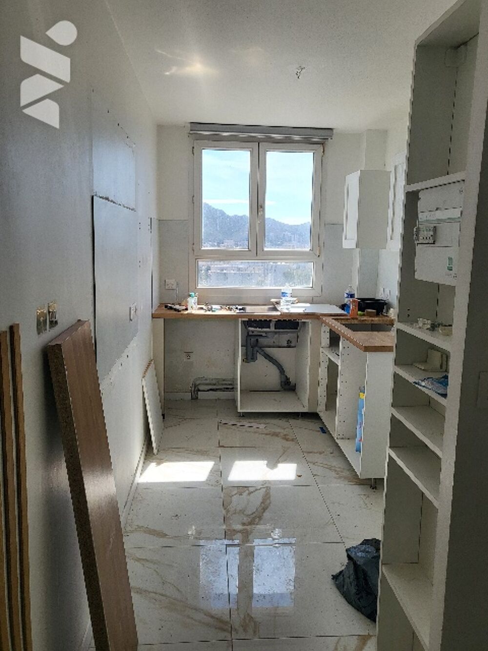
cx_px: 244
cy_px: 326
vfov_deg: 67.3
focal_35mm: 26
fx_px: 489
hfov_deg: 53.1
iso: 50
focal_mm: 4.25
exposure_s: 1/816
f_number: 1.8
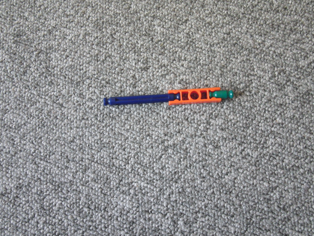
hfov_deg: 49.0
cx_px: 157
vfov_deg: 37.7
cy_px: 118
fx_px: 345
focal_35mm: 38
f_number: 3.9
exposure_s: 1/40
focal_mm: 6.66
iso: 400
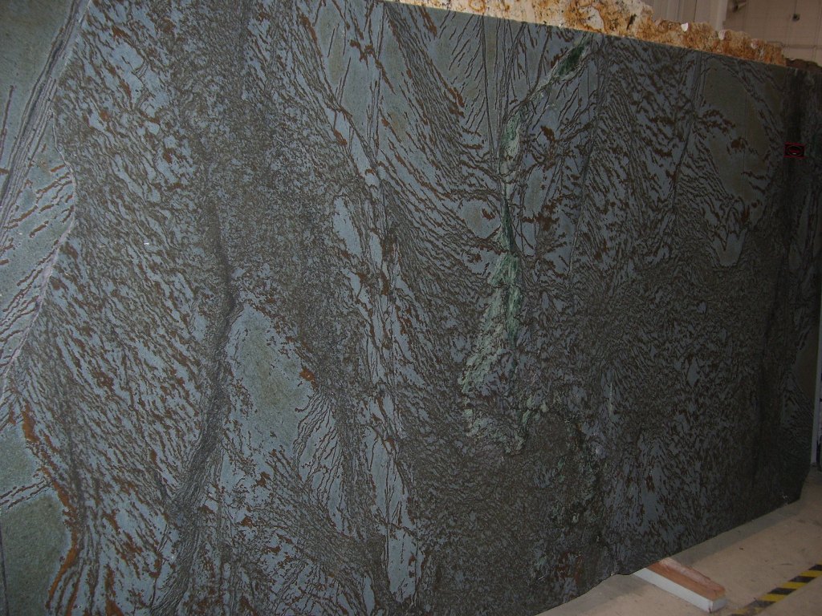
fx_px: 879
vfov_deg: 38.7
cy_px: 308
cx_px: 411
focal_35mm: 37
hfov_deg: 50.1
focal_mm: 6
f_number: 2.7
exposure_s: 1/60
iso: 80
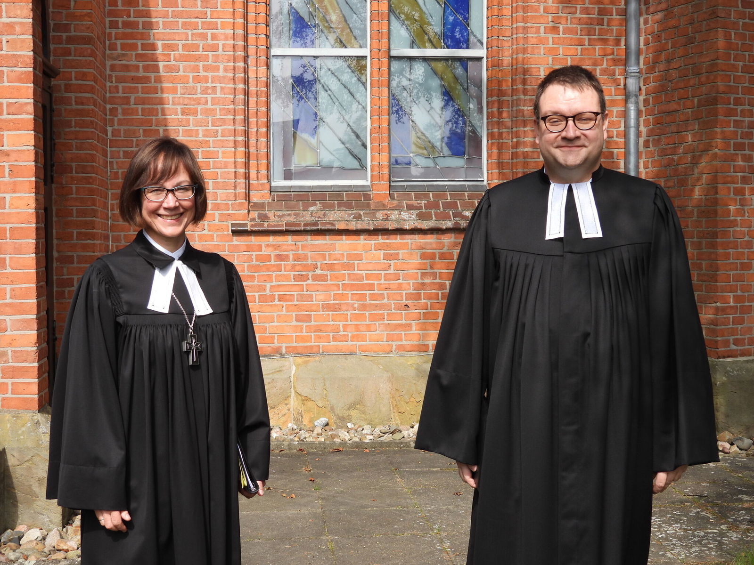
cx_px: 377
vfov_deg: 29.1
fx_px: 1089
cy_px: 282
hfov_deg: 38.2
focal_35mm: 50
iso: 100
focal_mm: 8.9
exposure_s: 1/640
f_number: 3.5
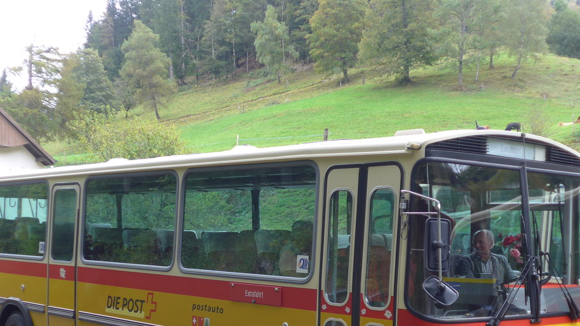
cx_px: 302
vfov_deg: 20.1
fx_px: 907
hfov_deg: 35.4
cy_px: 271
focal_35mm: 59
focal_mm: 8.4
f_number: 2.6
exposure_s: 1/80
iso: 80
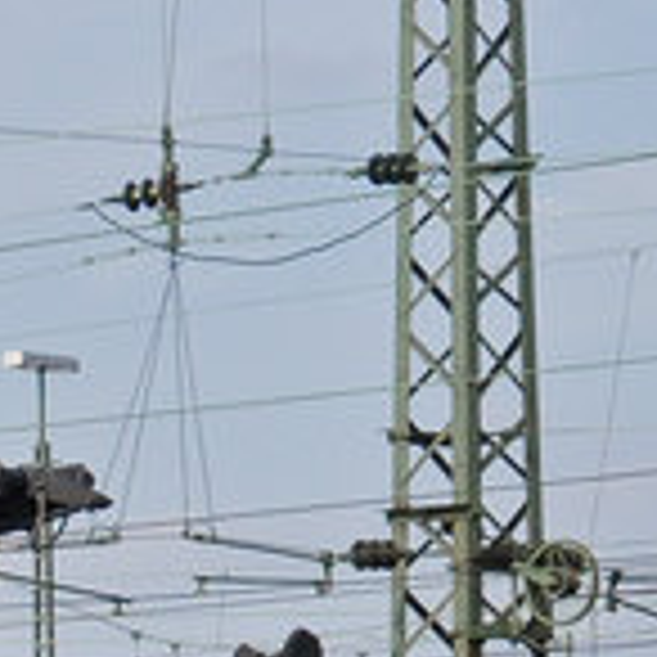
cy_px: 812
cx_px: -1022
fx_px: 7193
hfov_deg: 5.1
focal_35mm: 335
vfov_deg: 5.2
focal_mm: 32
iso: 400
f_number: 11
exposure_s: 1/500
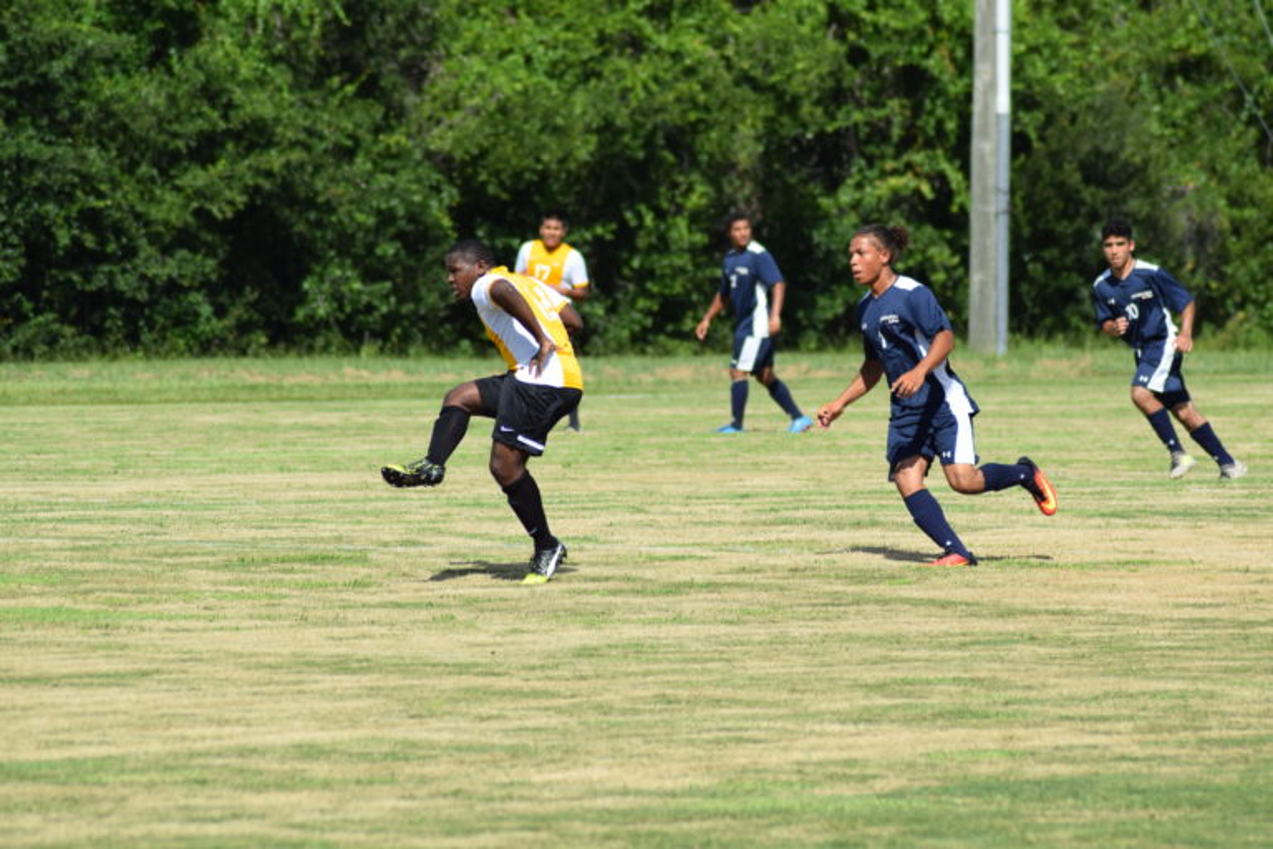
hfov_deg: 6.5
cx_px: 636
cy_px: 424
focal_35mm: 315
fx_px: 11138
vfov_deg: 4.4
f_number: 8
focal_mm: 210
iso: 400
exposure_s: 1/2000
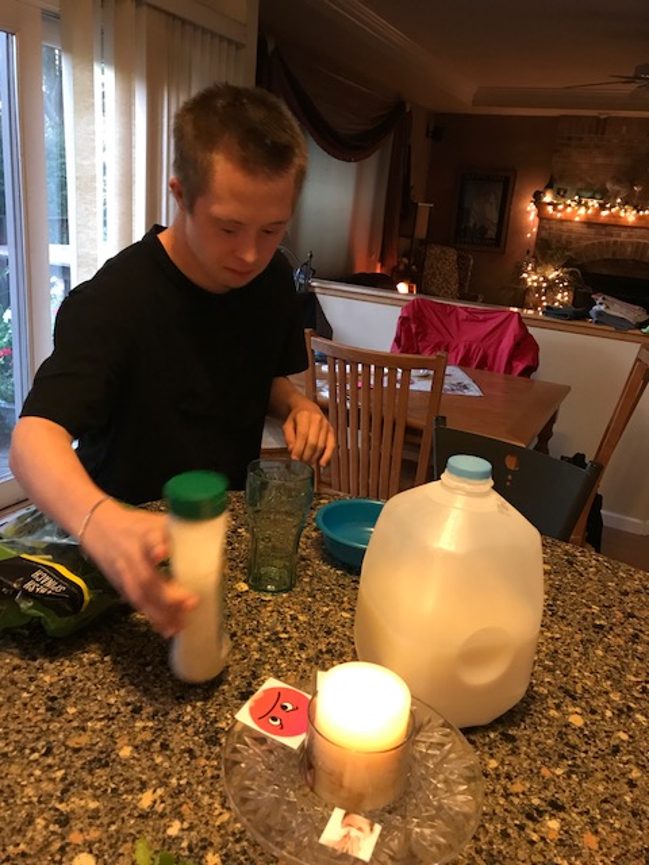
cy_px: 432
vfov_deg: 63.4
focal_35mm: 28
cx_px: 324
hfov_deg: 49.7
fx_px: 700
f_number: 1.8
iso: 80
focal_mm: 3.99
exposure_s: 1/7
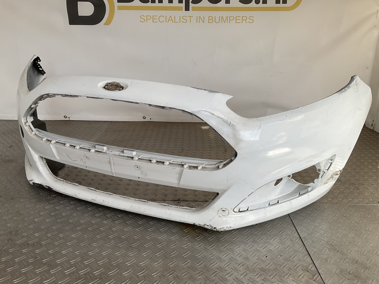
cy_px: 142
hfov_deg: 61.7
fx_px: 318
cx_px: 190
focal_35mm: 29
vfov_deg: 48.2
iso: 16
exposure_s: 1/220
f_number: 1.8
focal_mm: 3
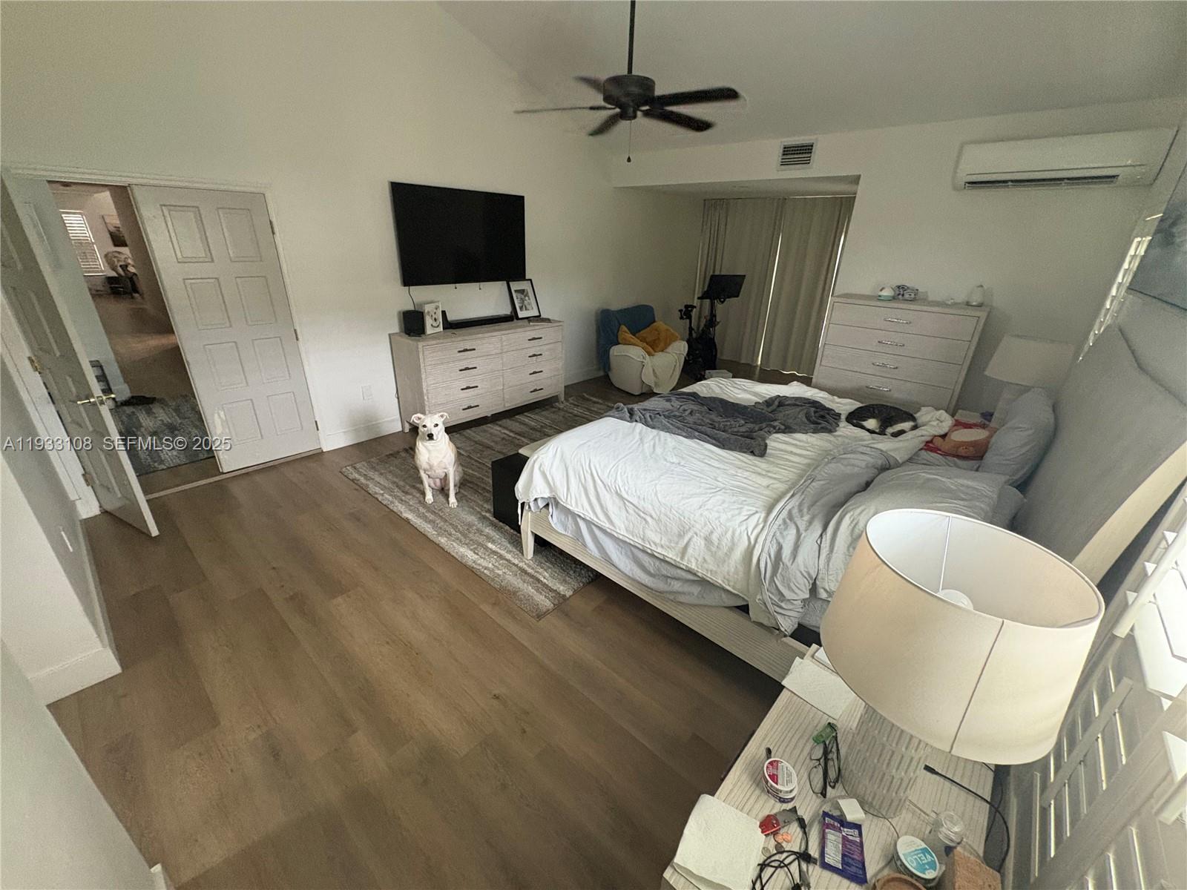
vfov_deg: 85.7
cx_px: 594
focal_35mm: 14
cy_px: 445
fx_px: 480
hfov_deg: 102.1
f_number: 2.2
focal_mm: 2.22
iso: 500
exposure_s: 1/60
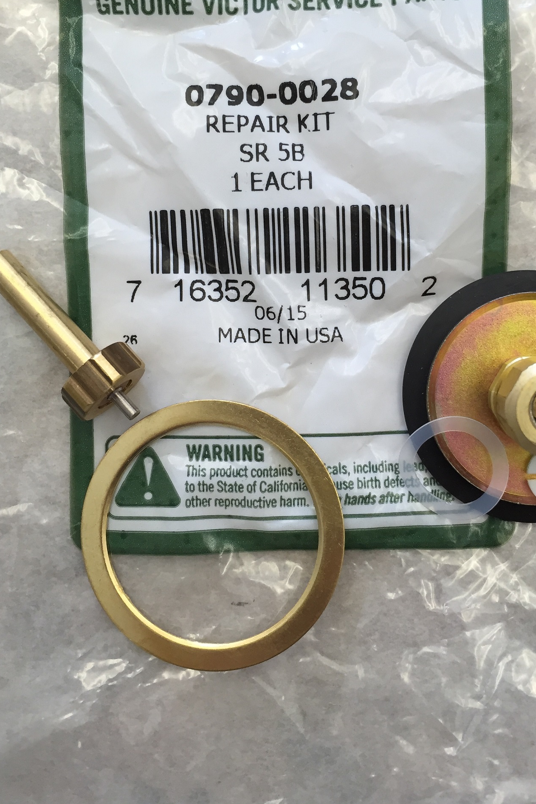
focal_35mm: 39
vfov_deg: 49.2
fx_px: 871
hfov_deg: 34.1
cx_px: 307
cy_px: 310
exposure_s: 1/40
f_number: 2.2
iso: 40
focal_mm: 4.15
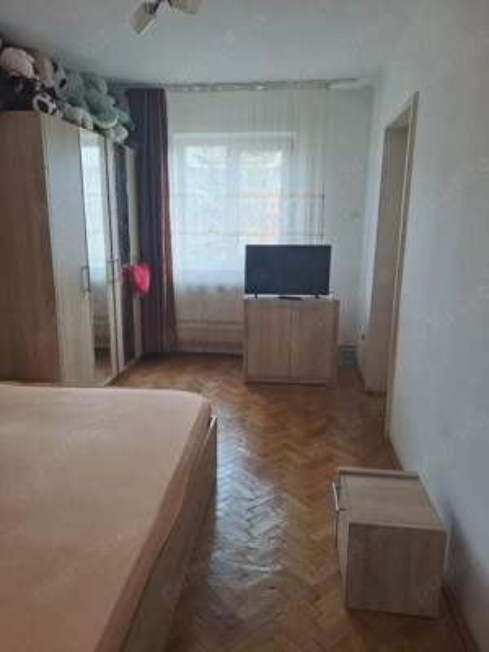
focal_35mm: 25
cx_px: 244
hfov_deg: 54.9
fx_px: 471
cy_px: 326
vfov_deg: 69.4
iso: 80
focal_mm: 4.65
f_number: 1.8
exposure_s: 1/50
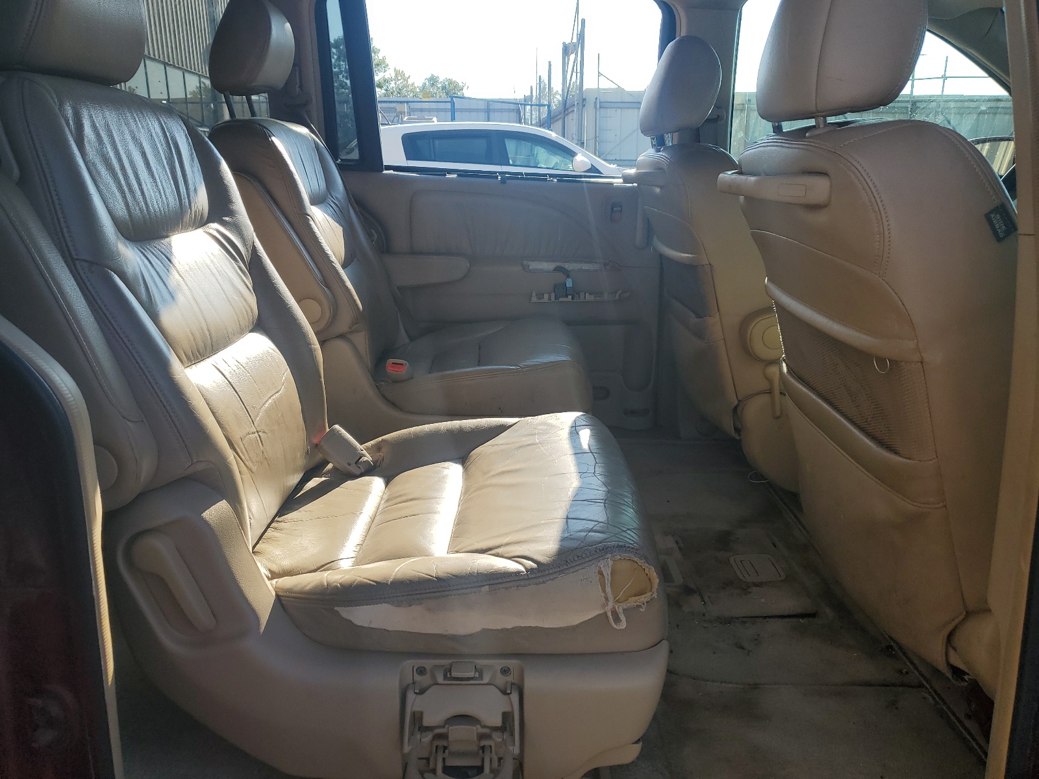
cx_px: 520
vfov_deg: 53.1
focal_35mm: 26
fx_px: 780
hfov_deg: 67.3
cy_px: 390
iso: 50
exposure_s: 1/1250
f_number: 1.5
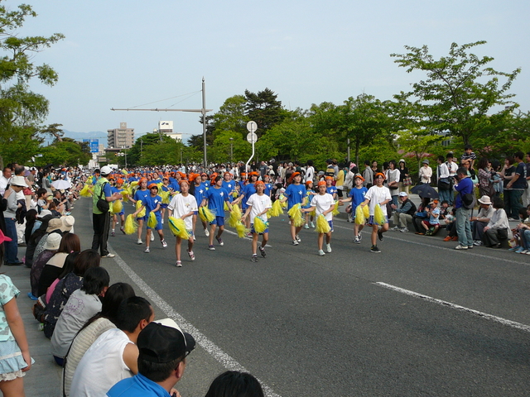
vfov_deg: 30.9
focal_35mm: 47
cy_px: 198
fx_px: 720
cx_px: 265
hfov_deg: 40.4
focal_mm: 7
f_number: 3.3
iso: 100
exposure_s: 1/800
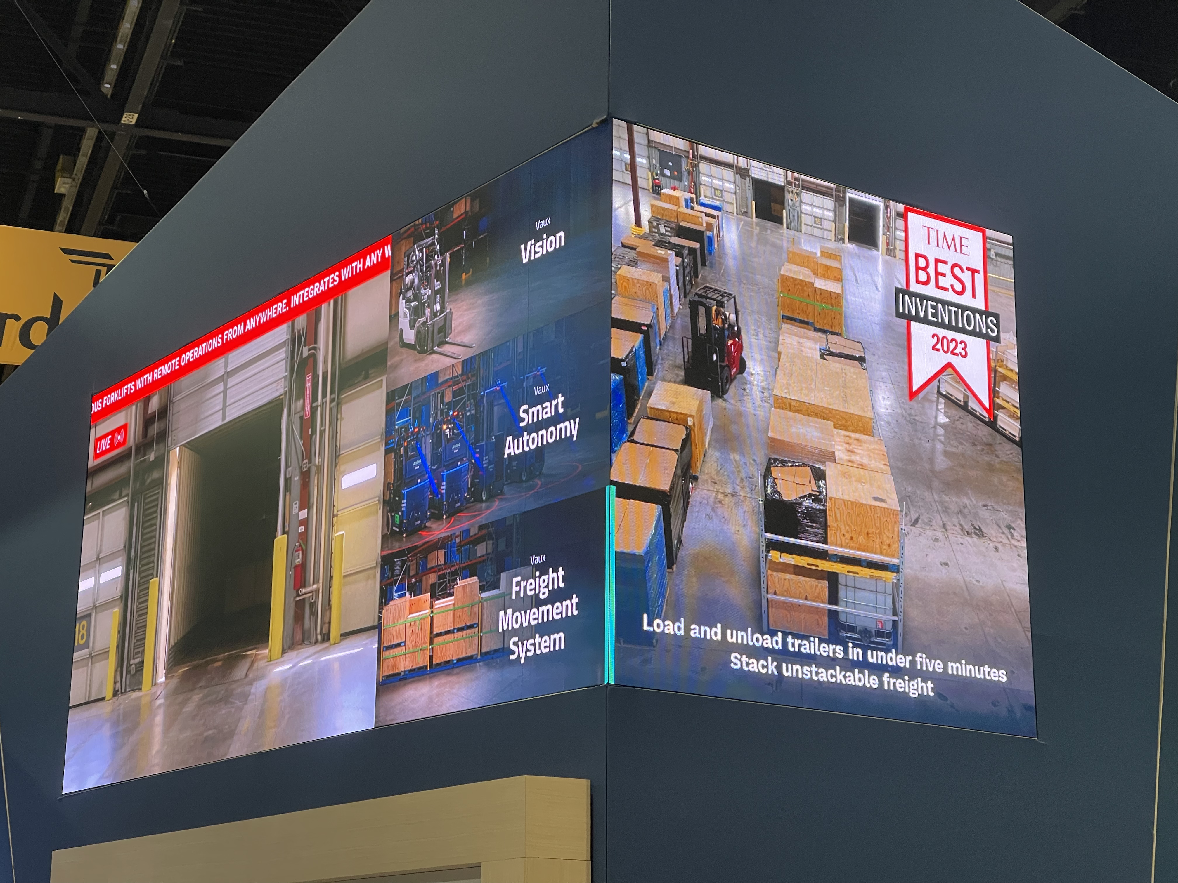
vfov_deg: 22.9
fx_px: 2178
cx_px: 589
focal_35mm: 64
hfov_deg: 30.3
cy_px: 442
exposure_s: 1/99
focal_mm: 7.5
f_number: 2.2
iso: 125
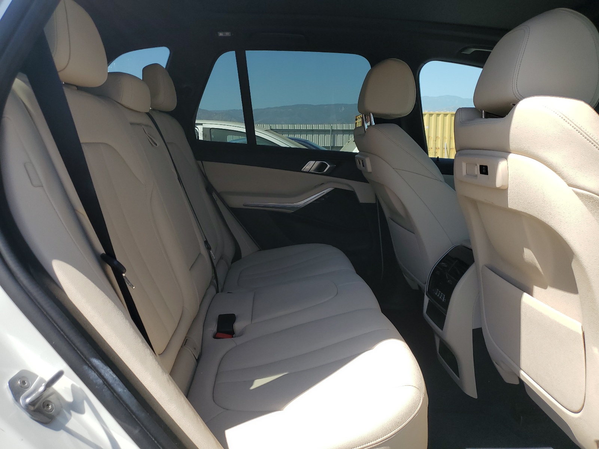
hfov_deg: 67.3
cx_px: 300
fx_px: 450
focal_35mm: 26
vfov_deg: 53.1
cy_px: 224
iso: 50
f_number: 1.5
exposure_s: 1/1667
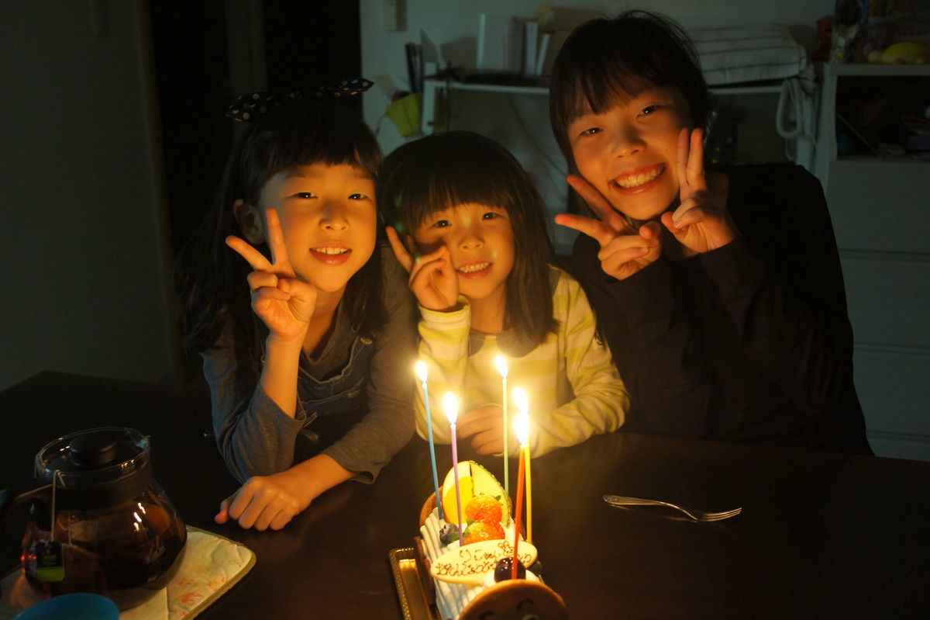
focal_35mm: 33
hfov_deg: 57.2
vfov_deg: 39.9
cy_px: 310
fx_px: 852
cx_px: 465
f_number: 4
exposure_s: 1/10
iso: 1600
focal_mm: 22
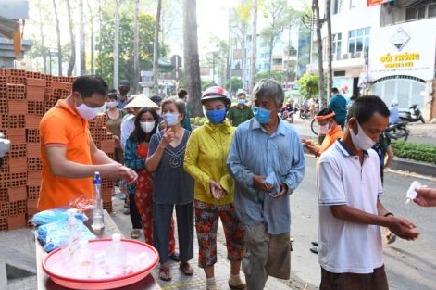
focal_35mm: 34
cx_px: 213
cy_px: 142
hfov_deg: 55.8
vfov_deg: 38.8
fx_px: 411
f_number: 4
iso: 500
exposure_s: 1/125
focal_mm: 32
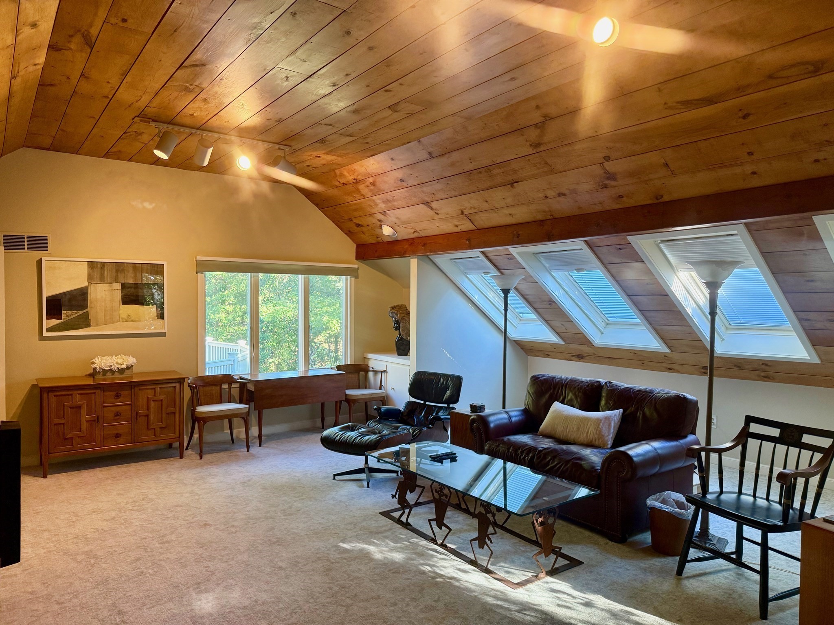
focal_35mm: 24
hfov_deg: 71.6
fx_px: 578
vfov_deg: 56.8
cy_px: 312
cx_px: 417
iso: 200
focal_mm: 6.76
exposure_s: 1/60
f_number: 1.78
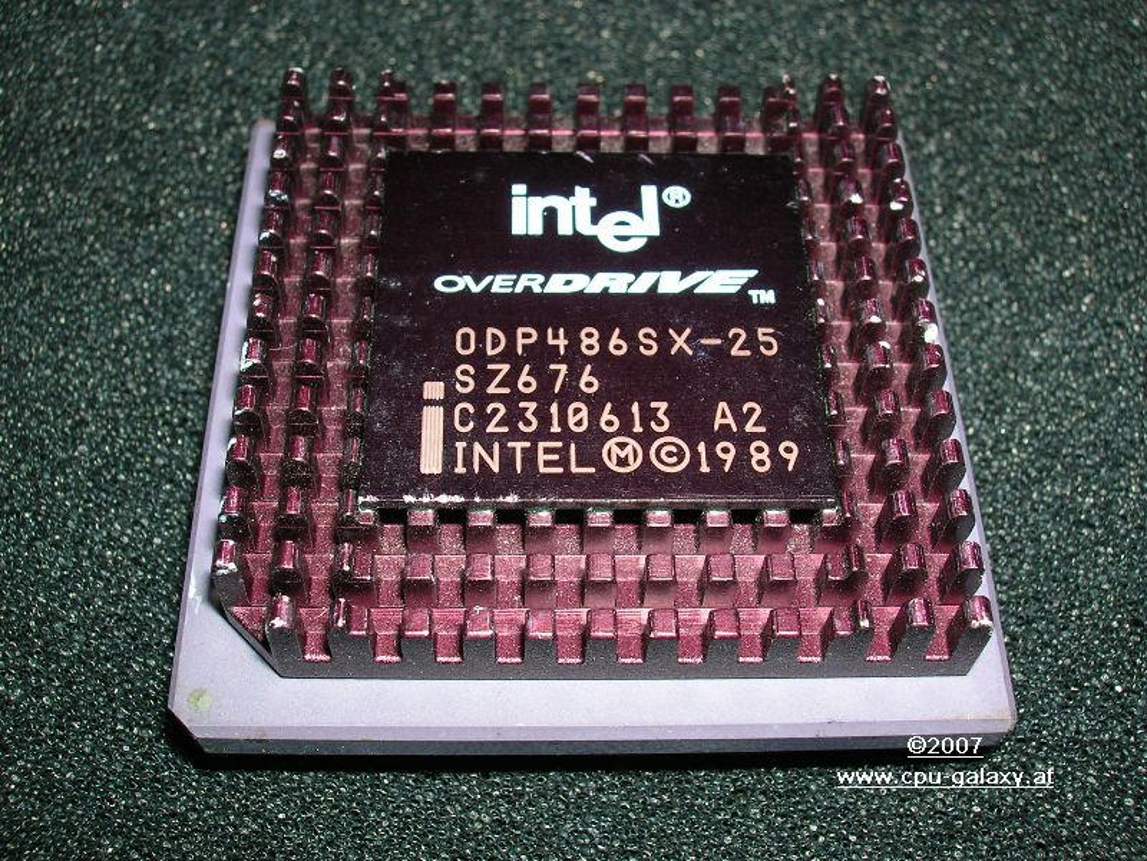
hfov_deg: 44.8
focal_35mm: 42
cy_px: 430
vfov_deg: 34.3
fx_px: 1392
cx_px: 574
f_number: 5.2
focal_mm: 7
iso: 50
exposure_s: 1/60.1
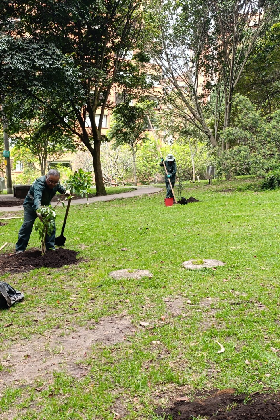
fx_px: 490
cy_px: 260
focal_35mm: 42
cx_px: 164
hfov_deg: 31.8
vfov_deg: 46.0
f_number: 1.6
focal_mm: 6.14
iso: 250
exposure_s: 1/120
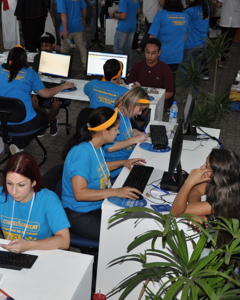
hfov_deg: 23.7
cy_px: 150
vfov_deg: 29.6
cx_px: 81
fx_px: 568
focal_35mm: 64
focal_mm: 30
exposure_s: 1/60
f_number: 4.2
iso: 800
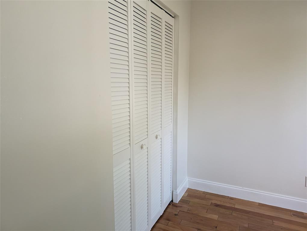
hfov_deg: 71.5
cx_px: 154
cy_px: 116
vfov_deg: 56.9
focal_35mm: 24
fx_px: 213
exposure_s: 1/314
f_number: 1.68
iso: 1076
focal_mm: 6.9
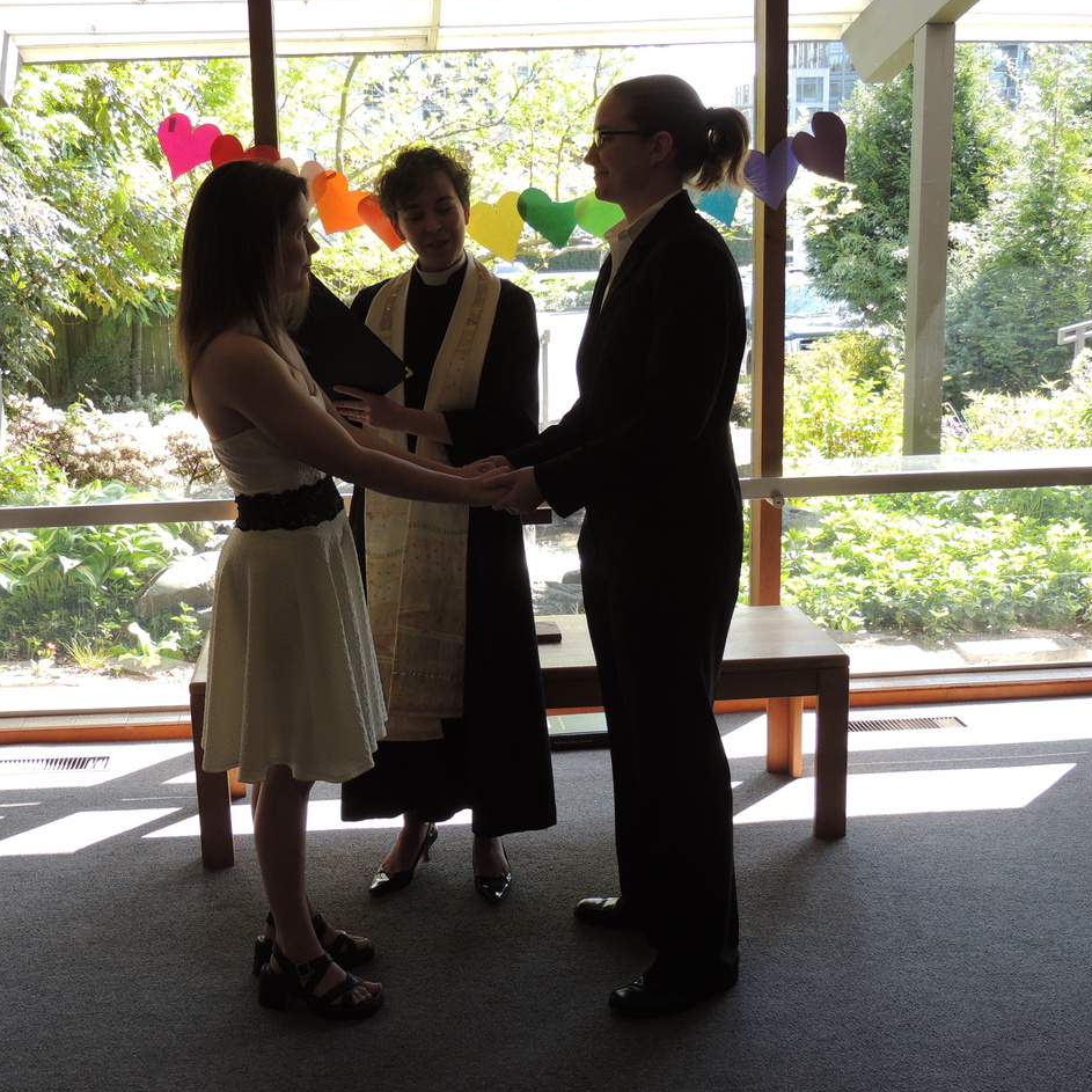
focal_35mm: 42
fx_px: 1499
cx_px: 427
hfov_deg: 39.8
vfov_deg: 40.0
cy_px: 548
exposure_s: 1/80
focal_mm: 6.2
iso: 100
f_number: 3.3
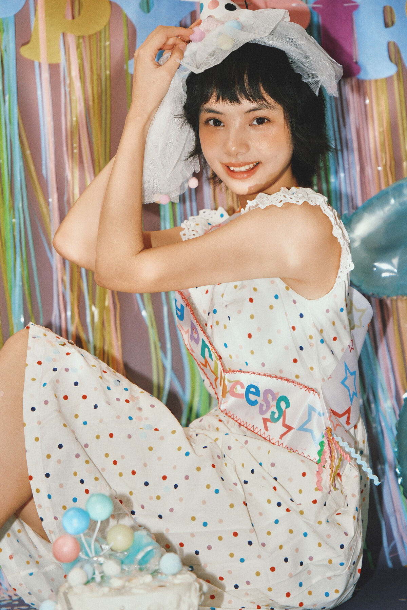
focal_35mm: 80
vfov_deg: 25.4
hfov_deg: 17.1
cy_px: 305
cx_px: 204
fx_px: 1357
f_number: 2.8
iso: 400
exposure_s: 1/200
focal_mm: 53.2
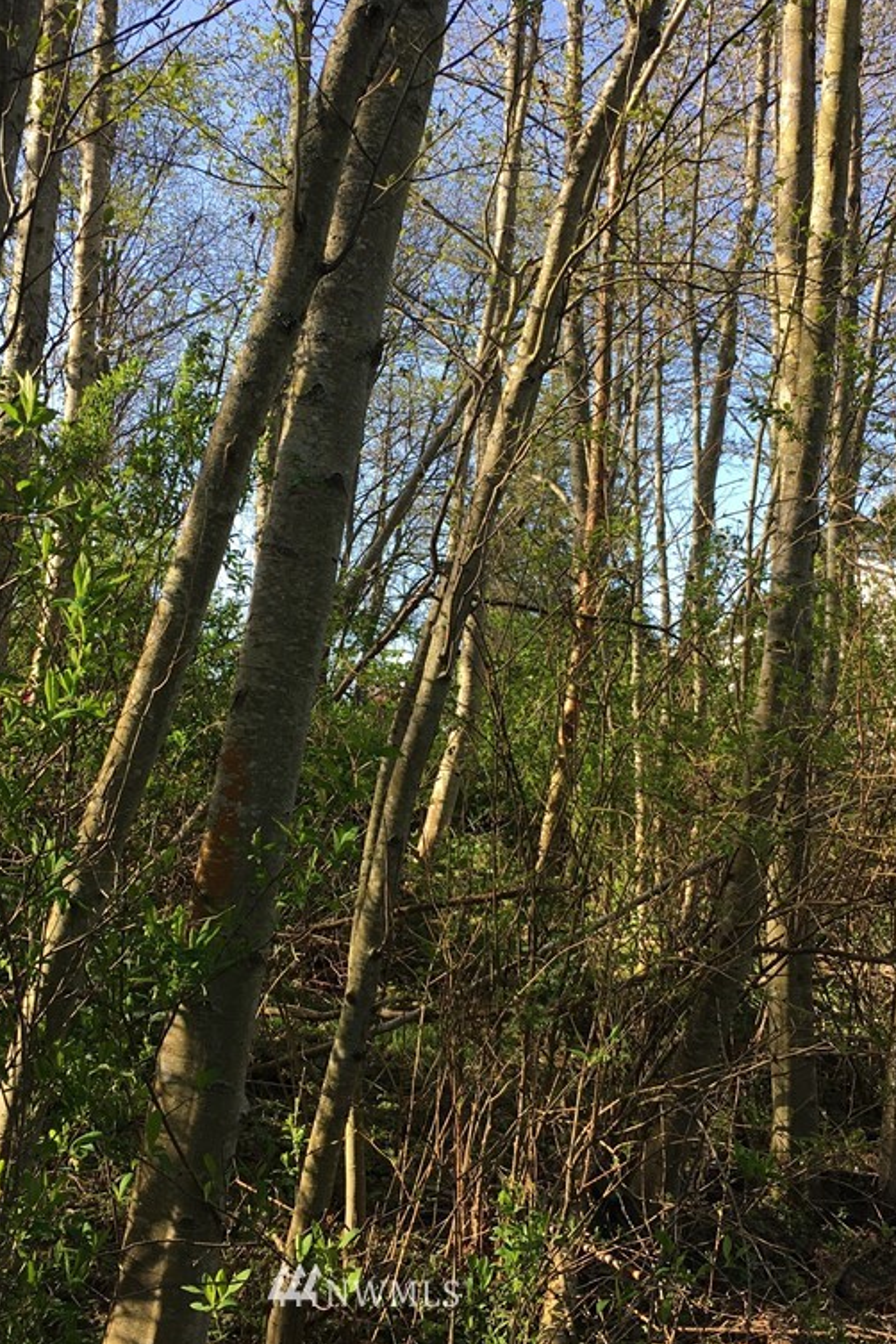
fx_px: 1531
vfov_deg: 47.4
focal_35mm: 41
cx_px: 368
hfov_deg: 32.6
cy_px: 668
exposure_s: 1/388
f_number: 2.2
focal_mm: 4.15
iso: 25
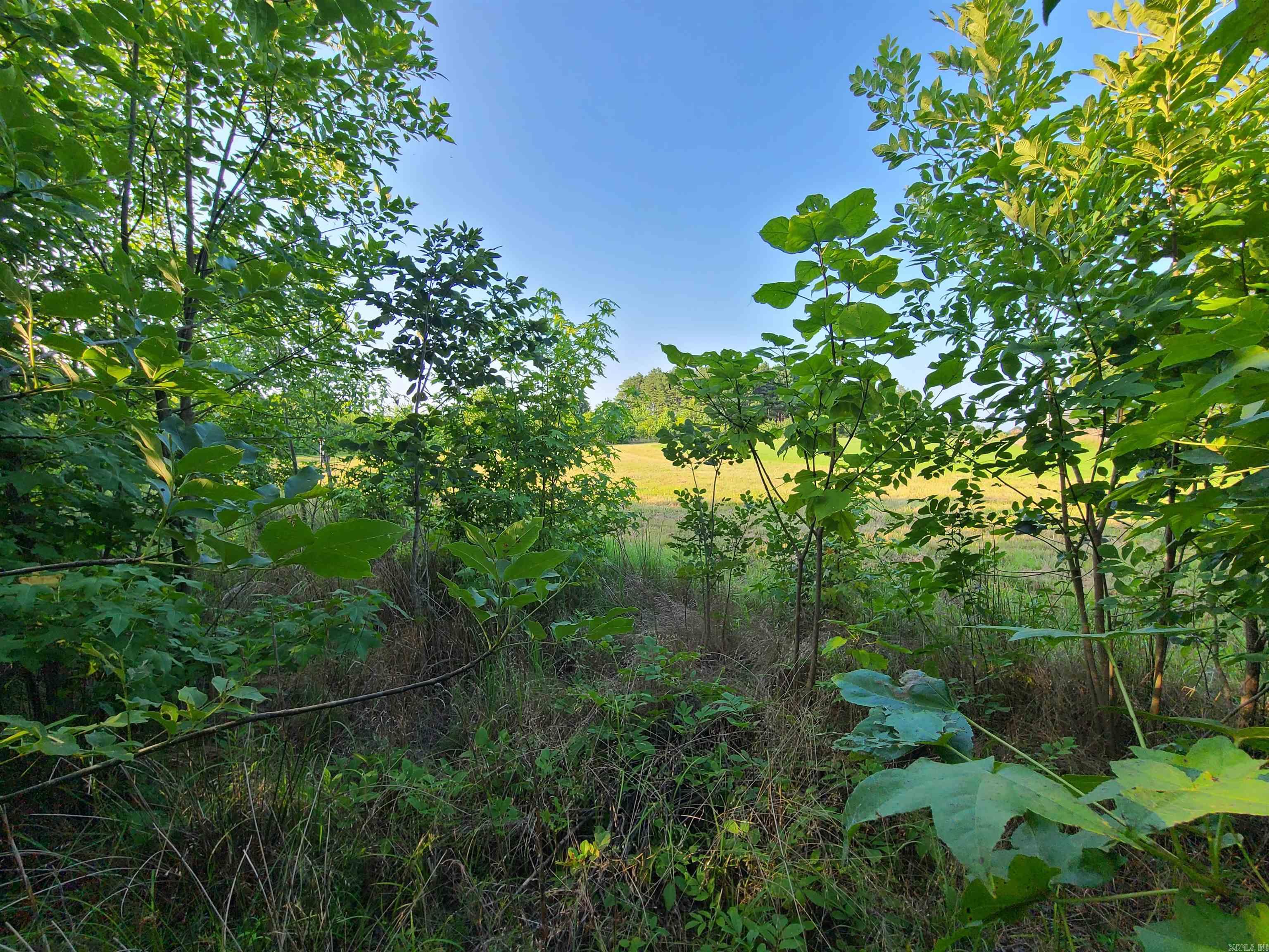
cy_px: 476
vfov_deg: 89.9
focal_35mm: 13
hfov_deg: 106.2
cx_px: 634
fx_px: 477
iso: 50
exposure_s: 1/359
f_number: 2.2
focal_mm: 2.2
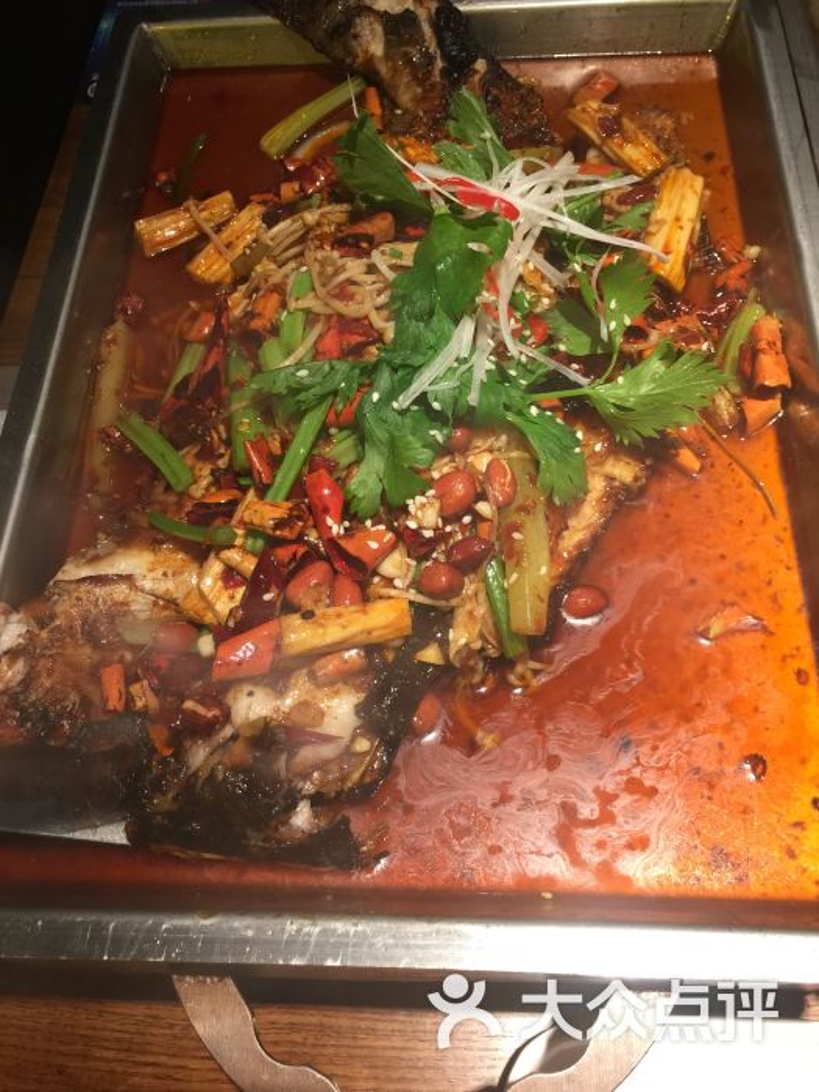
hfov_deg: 48.2
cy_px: 546
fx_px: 915
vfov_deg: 61.7
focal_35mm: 29
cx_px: 410
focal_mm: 4.15
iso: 40
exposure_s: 1/17
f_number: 2.2
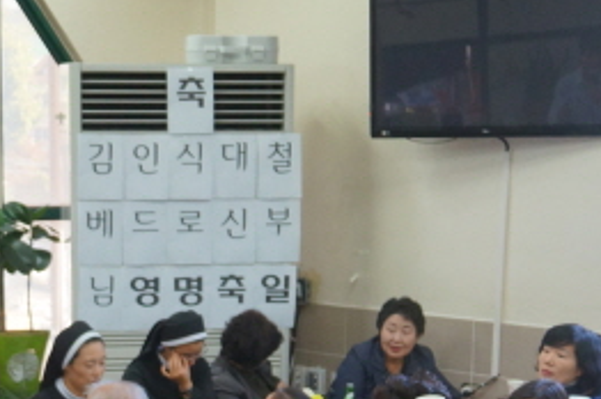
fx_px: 1517
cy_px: 416
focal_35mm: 91
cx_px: 138
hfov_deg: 22.2
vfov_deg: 14.7
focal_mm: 23
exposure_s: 1/160
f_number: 4
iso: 1000
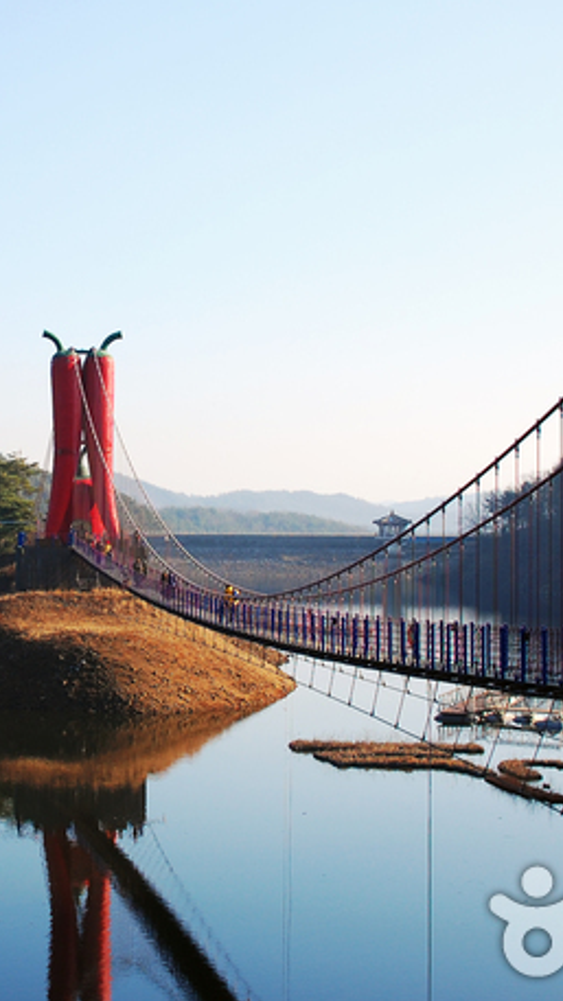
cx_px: 84
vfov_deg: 29.4
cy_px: 498
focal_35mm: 72
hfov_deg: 16.6
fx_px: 1911
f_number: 4
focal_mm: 30
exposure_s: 1/1000
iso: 200
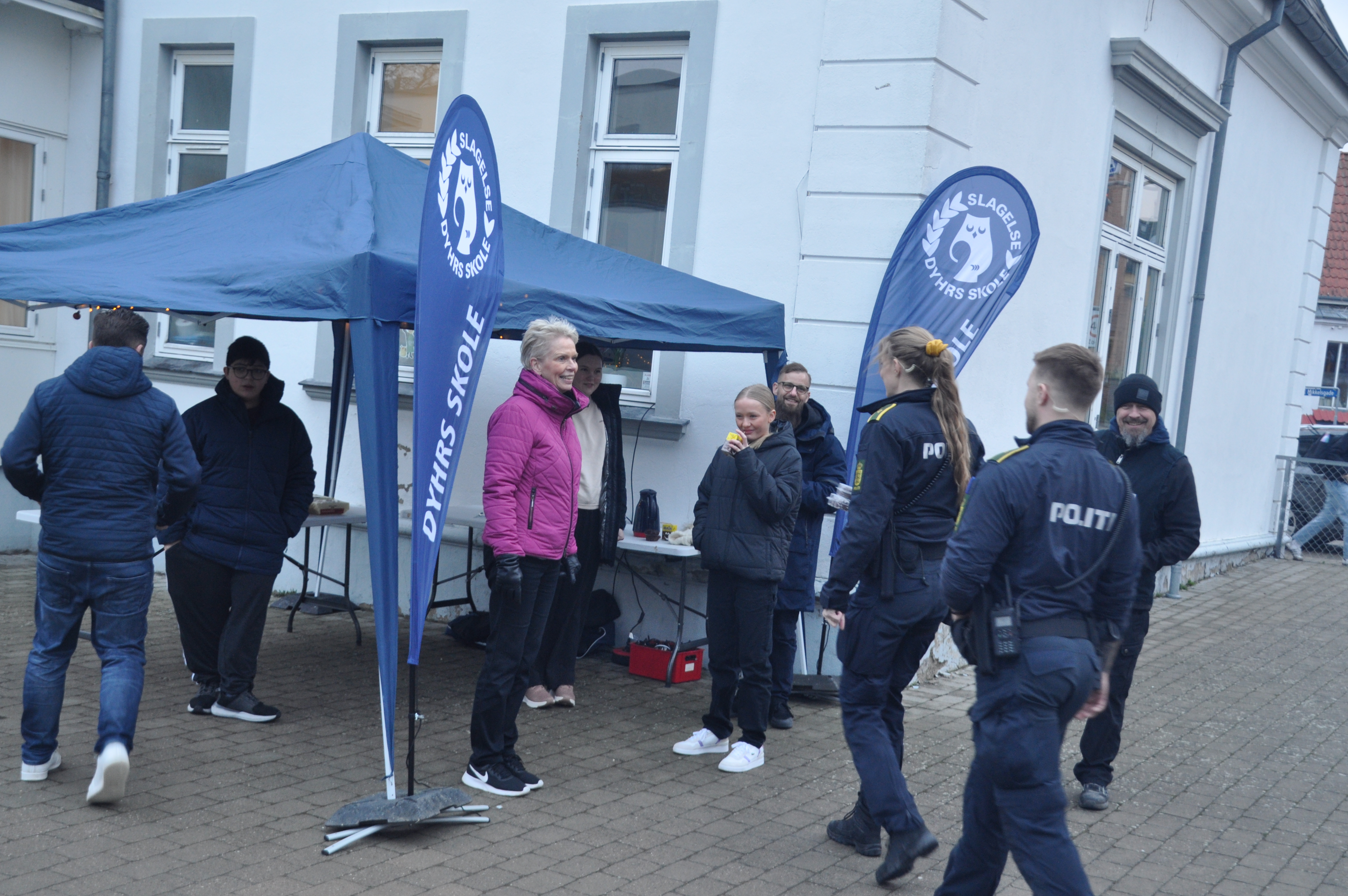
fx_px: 1553
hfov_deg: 46.9
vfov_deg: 32.2
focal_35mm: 42
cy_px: 458
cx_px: 680
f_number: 4
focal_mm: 27
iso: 560
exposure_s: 1/60
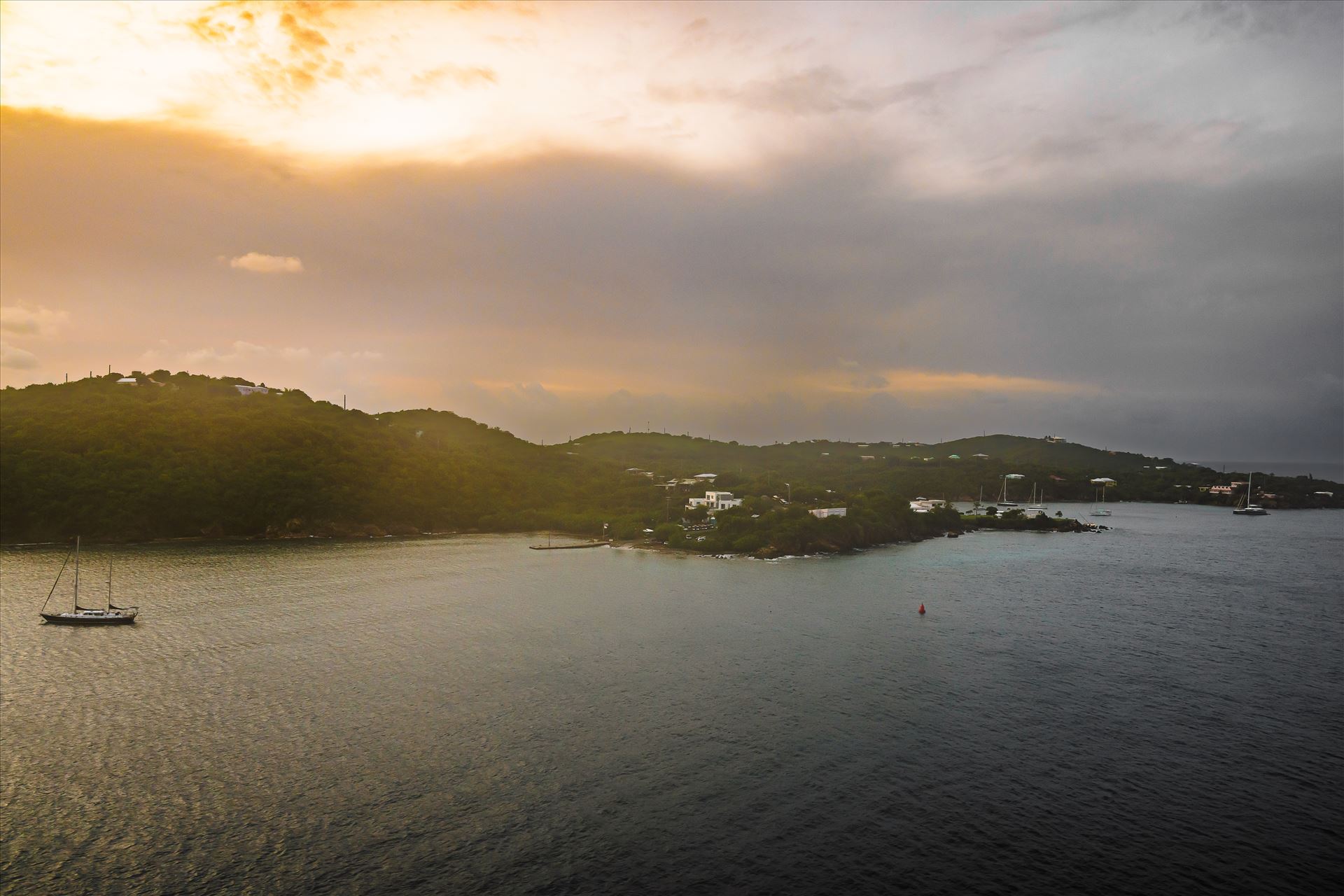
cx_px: 672
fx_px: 1008
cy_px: 448
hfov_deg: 67.4
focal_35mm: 27
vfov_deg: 47.9
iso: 500
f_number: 8
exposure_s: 1/30
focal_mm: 27
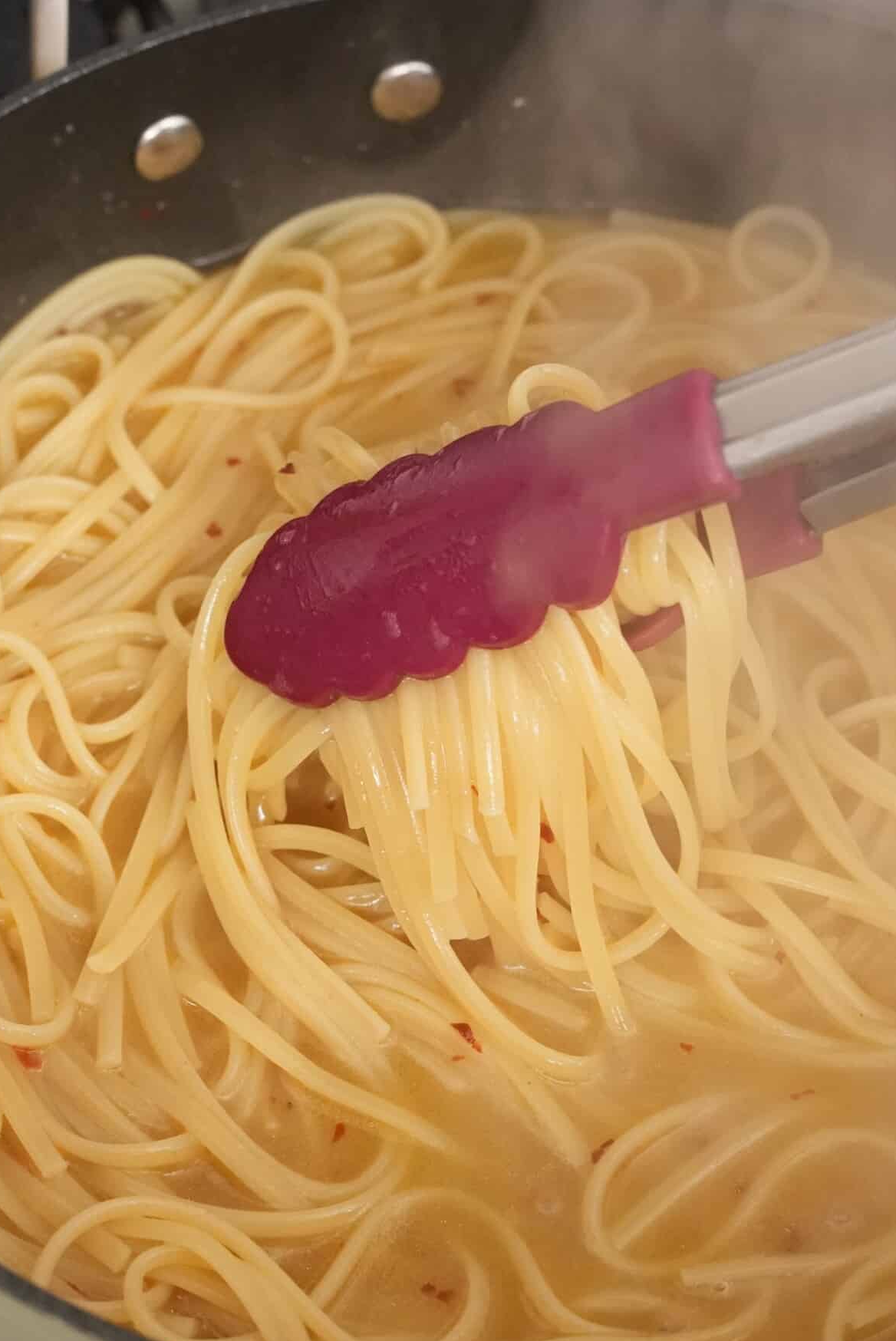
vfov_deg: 24.7
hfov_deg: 16.7
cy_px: 736
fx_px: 3056
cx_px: 443
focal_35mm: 82
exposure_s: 1/200
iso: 16000
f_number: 9
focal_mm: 70
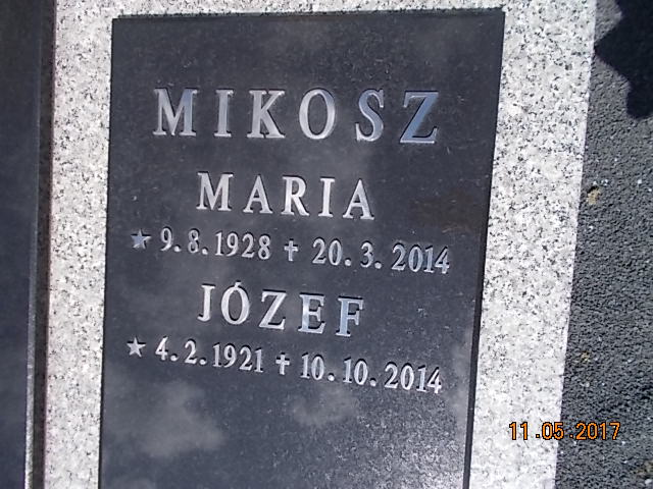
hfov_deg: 67.3
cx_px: 326
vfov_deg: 53.1
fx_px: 490
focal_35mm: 26
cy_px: 244
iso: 80
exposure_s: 1/200
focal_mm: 4.6
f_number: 8
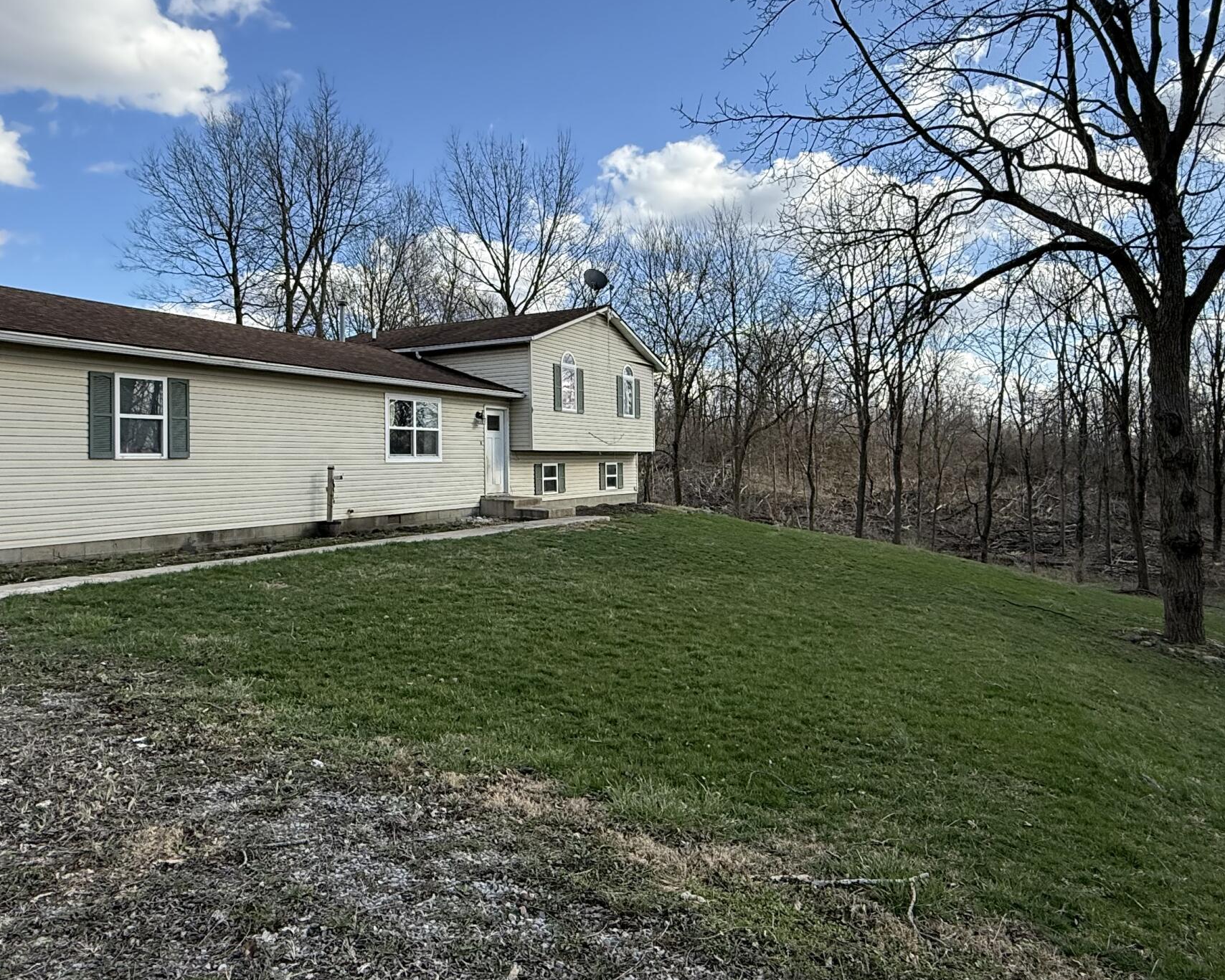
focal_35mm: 24
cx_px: 582
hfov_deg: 70.2
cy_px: 448
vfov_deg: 58.7
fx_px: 870
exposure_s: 1/1087
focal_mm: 2.22
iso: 64
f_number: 2.2
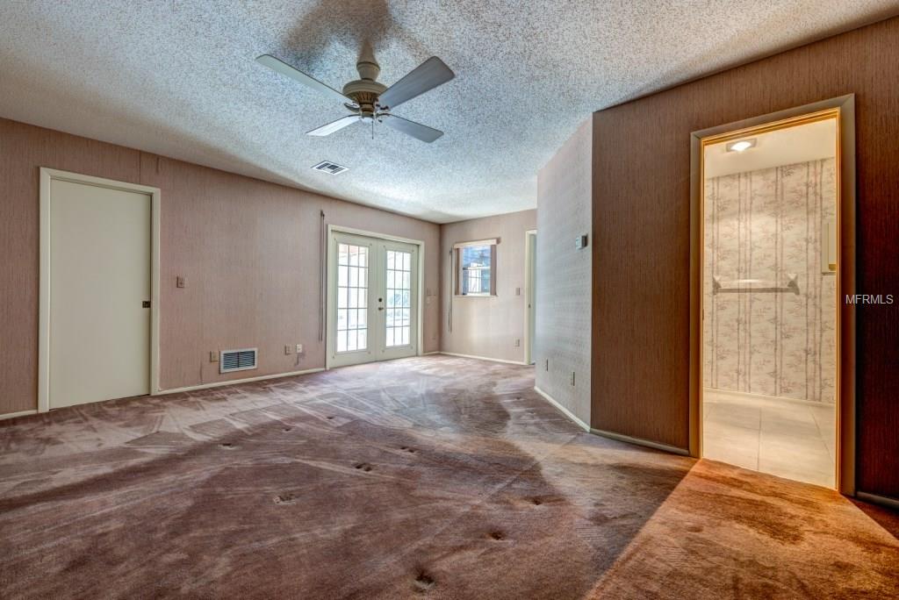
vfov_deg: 77.4
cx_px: 450
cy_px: 300
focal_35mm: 15
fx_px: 375
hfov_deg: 100.4
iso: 100
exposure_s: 1.6
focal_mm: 15
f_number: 8
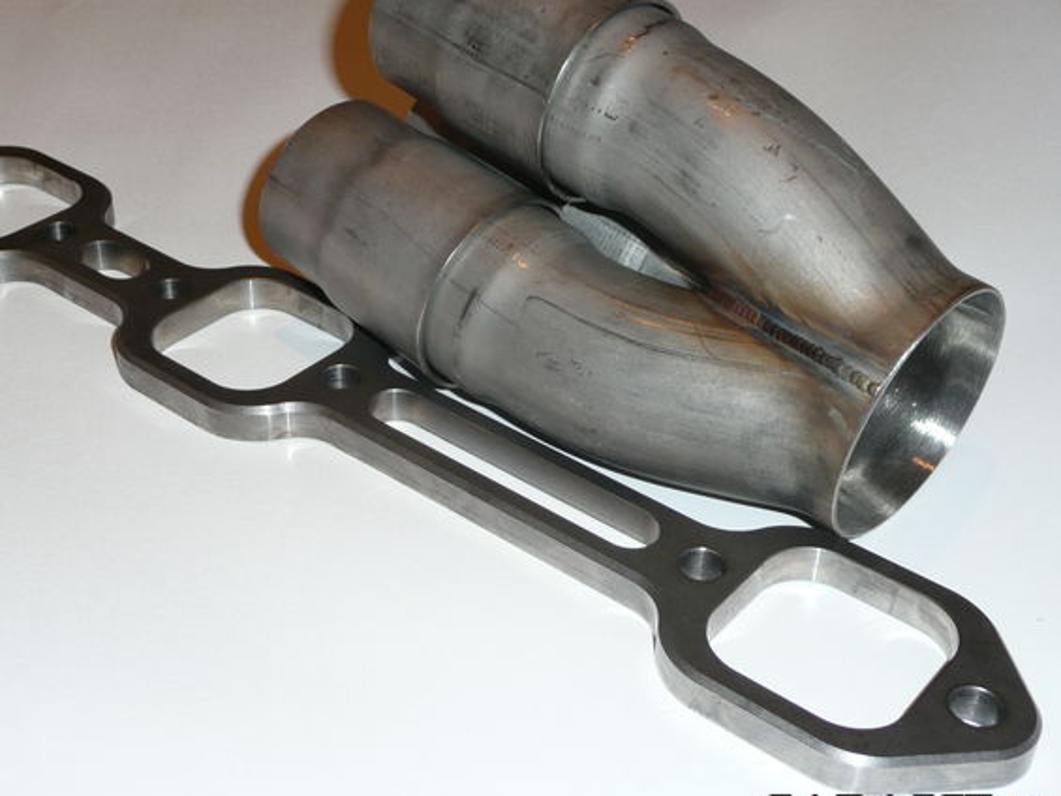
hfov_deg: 37.5
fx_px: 1564
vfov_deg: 28.6
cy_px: 374
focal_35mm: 51
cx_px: 481
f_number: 4.1
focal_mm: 7.3
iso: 100
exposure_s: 1/30
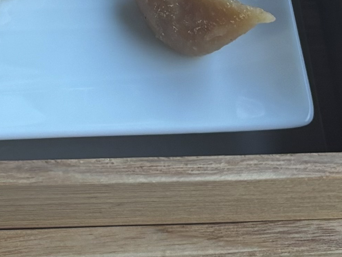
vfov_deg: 9.2
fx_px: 1492
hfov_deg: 12.5
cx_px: -139
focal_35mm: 151
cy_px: -250
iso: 80
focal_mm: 5.96
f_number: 1.6
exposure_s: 1/121
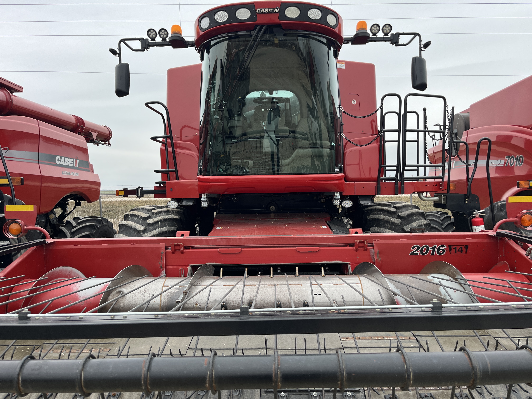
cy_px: 200
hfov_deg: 67.3
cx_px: 266
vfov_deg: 53.1
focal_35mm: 26
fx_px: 400
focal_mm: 5.1
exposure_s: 1/202
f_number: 1.6
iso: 40
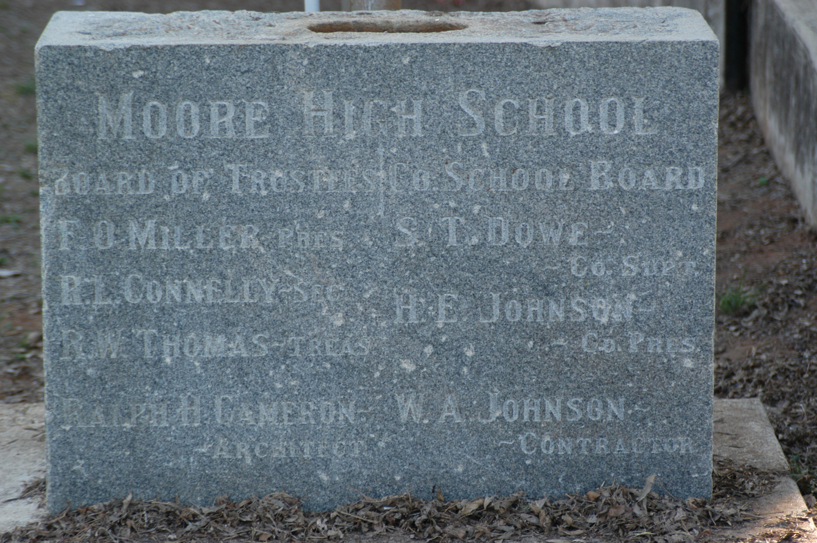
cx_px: 408
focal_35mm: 158
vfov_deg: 8.7
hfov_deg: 13.1
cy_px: 272
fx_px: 3570
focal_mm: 105
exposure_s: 1/160
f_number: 4.5
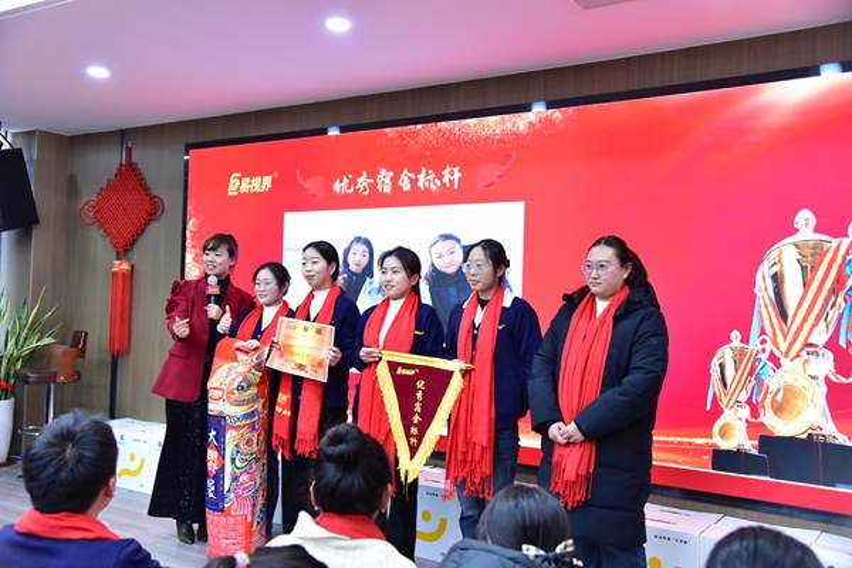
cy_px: 284
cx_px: 426
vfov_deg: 37.9
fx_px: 828
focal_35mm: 35
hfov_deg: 54.4
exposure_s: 1/100
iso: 2000
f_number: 4
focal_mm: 35
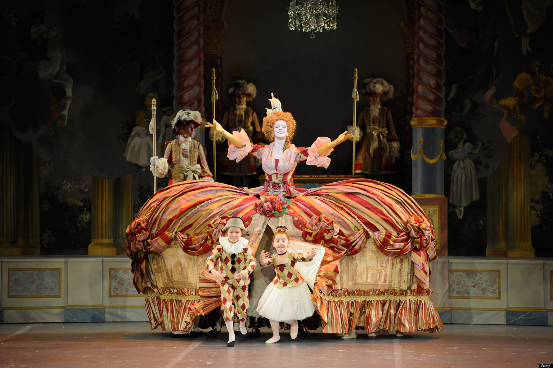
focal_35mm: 170
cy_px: 184
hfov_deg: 12.1
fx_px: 2609
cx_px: 276
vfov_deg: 8.1
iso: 2000
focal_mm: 170
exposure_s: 1/500
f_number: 2.8
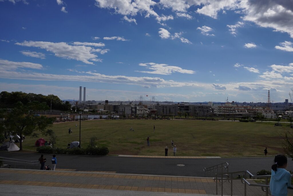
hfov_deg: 61.9
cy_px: 98
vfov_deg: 43.6
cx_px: 146
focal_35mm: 30
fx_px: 244
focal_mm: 20
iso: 200
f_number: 6.3
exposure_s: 1/4000
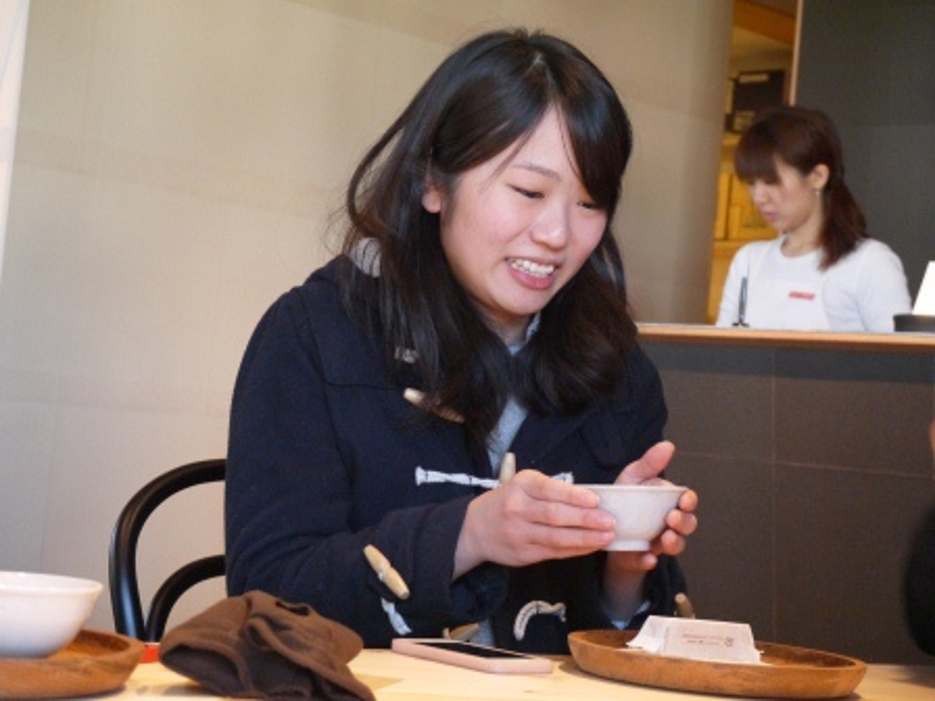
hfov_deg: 27.0
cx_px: 468
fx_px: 1945
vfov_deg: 20.4
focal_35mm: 72
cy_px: 350
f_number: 5.6
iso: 1600
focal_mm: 36
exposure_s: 1/25
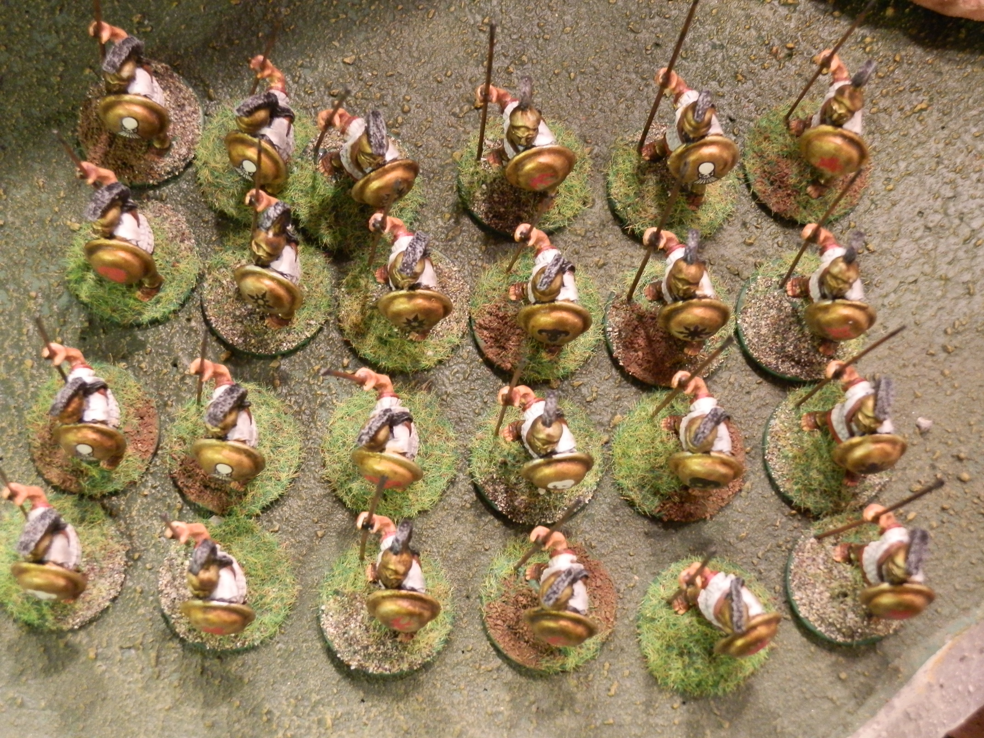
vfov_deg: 24.0
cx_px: 492
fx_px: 1734
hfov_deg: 31.7
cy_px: 369
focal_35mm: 61
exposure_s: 1/8
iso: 320
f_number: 3.7
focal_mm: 10.99
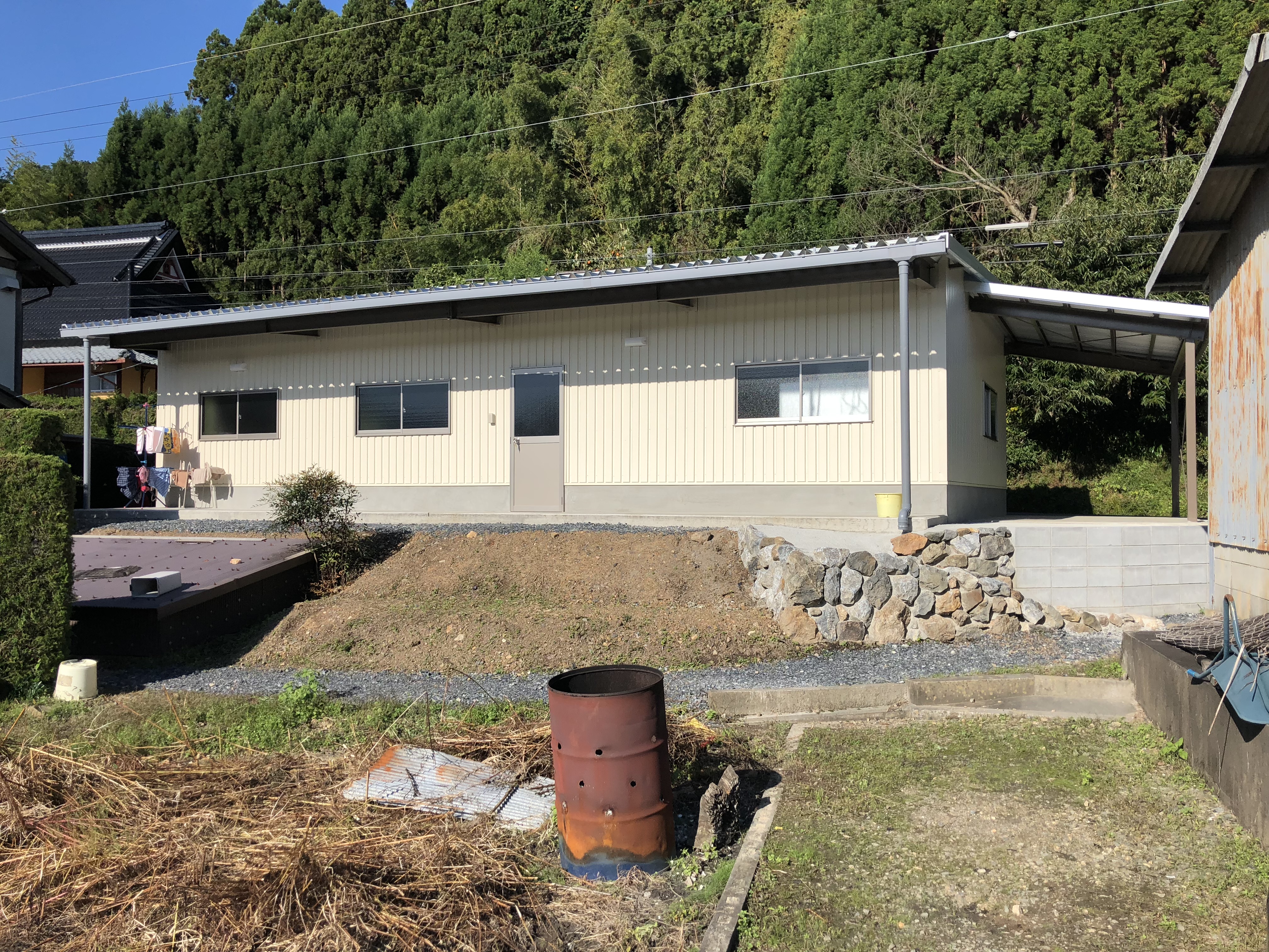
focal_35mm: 29
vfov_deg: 48.2
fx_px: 1063
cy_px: 476
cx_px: 634
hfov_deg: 61.7
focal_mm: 3.99
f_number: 1.8
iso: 20
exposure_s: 1/2183
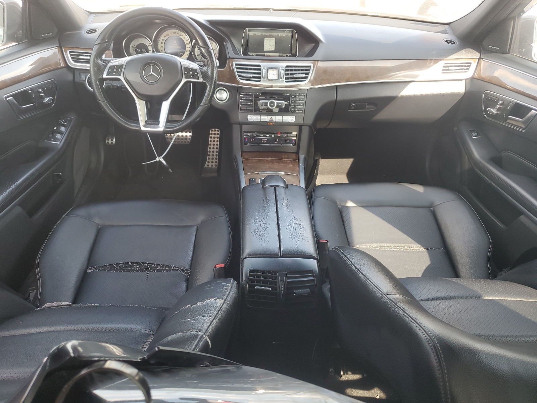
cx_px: 268
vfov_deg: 53.1
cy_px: 202
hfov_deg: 67.3
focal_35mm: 26
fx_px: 403
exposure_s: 1/120
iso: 66
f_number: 1.5
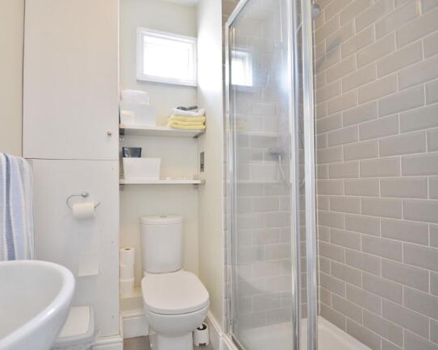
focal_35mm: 17
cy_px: 175
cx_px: 181
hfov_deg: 88.8
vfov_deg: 76.9
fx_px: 220
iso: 1250
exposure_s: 1/30
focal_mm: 10
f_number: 3.5
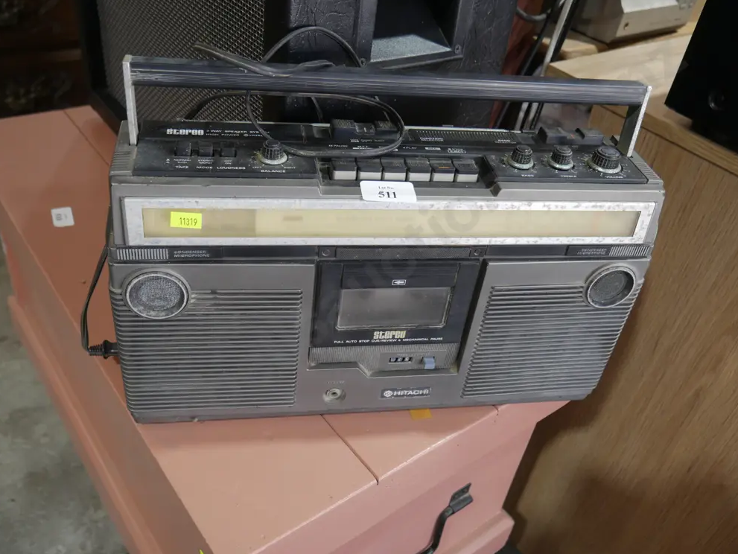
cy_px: 280
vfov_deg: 45.5
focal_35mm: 31
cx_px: 373
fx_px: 661
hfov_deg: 58.3
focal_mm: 15
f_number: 3.6
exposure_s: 1/60
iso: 320
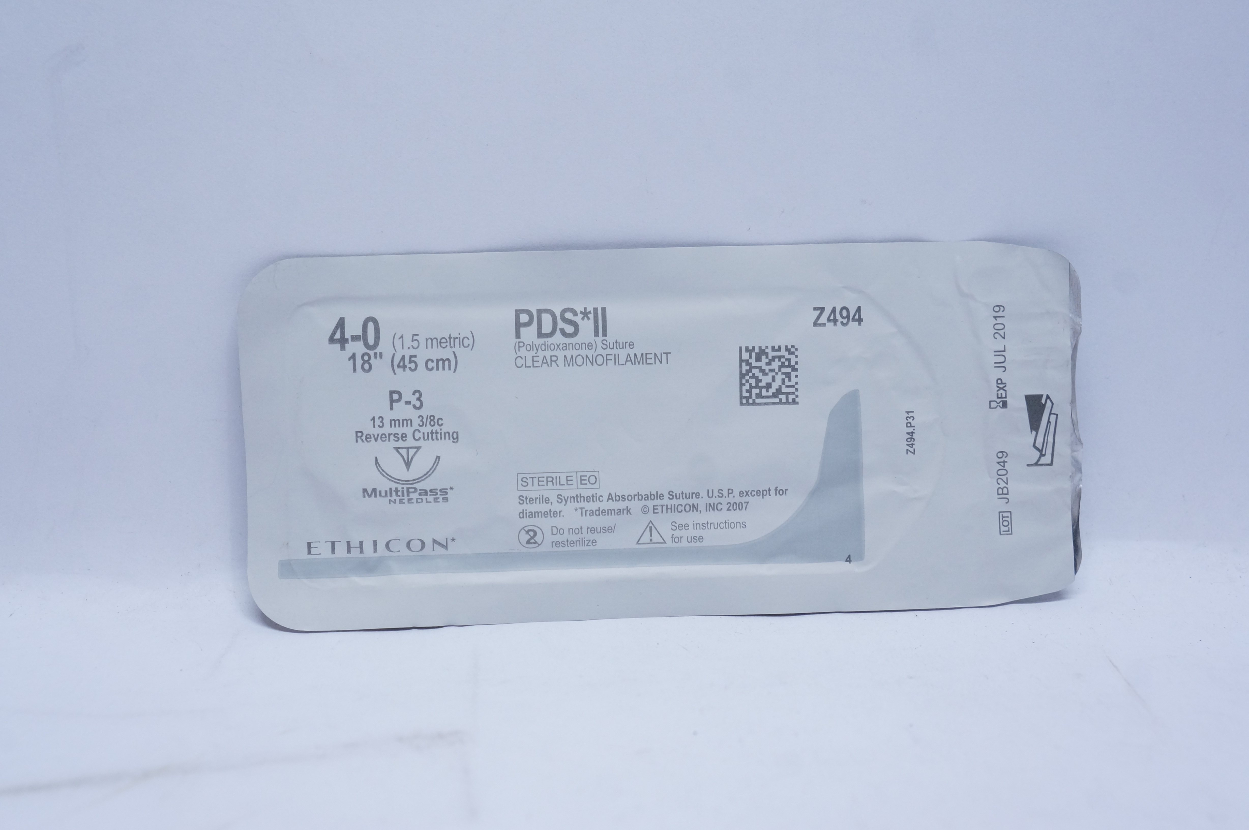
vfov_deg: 30.8
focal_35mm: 44
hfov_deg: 45.0
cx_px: 624
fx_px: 1508
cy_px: 415
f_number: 7.1
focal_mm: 29
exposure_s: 1/60
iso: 800
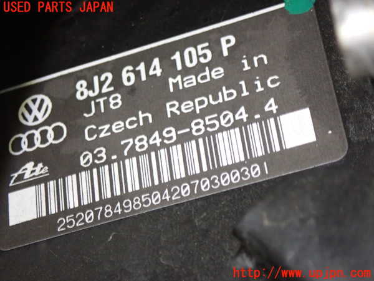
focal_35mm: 88
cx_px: 187
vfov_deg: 16.8
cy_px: 140
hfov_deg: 22.3
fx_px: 951
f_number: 4.5
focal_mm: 15.66
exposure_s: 1/25
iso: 800
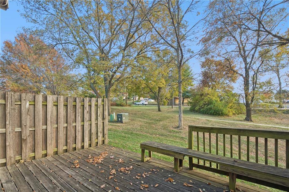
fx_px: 128
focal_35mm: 16
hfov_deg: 96.8
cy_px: 96
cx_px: 144
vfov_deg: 73.7
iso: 640
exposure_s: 1/125
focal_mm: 16
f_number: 6.3
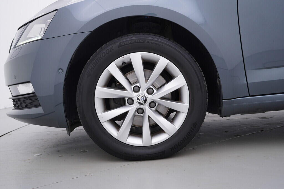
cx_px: 142
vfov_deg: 36.9
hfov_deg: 53.1
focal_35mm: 36
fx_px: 284
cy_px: 94
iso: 125
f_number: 3.5
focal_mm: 24
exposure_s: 1/60
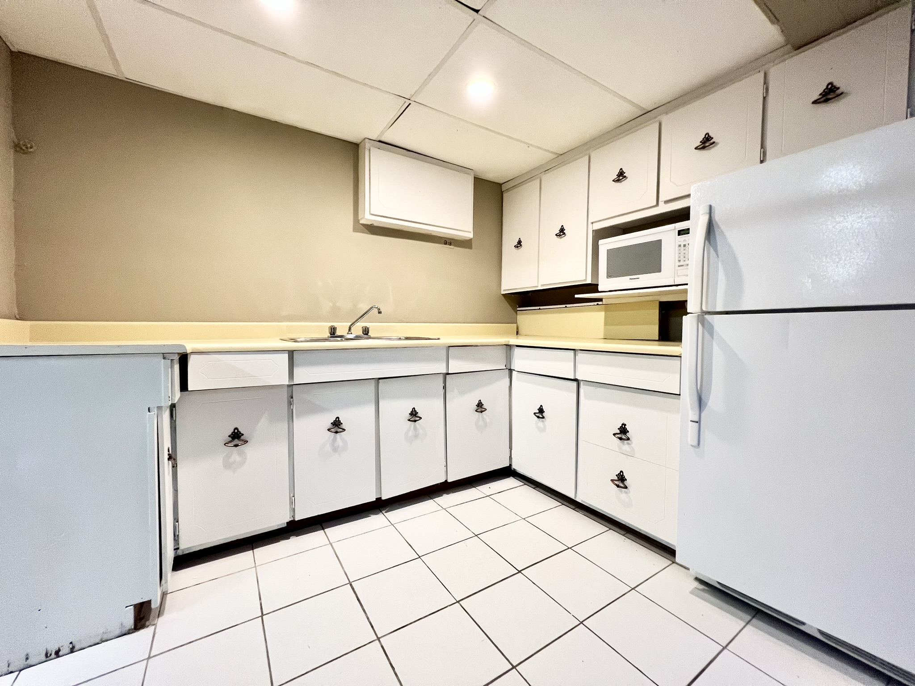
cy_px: 343
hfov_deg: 106.2
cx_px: 458
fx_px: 344
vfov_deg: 89.9
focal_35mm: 13
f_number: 1.8
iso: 250
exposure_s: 1/60
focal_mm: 1.57
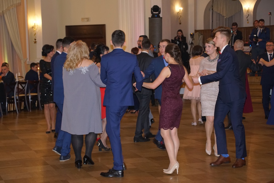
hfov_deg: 27.0
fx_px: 571
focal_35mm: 75
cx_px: 137
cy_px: 92
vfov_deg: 18.2
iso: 1600
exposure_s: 1/60
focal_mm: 50
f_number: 5
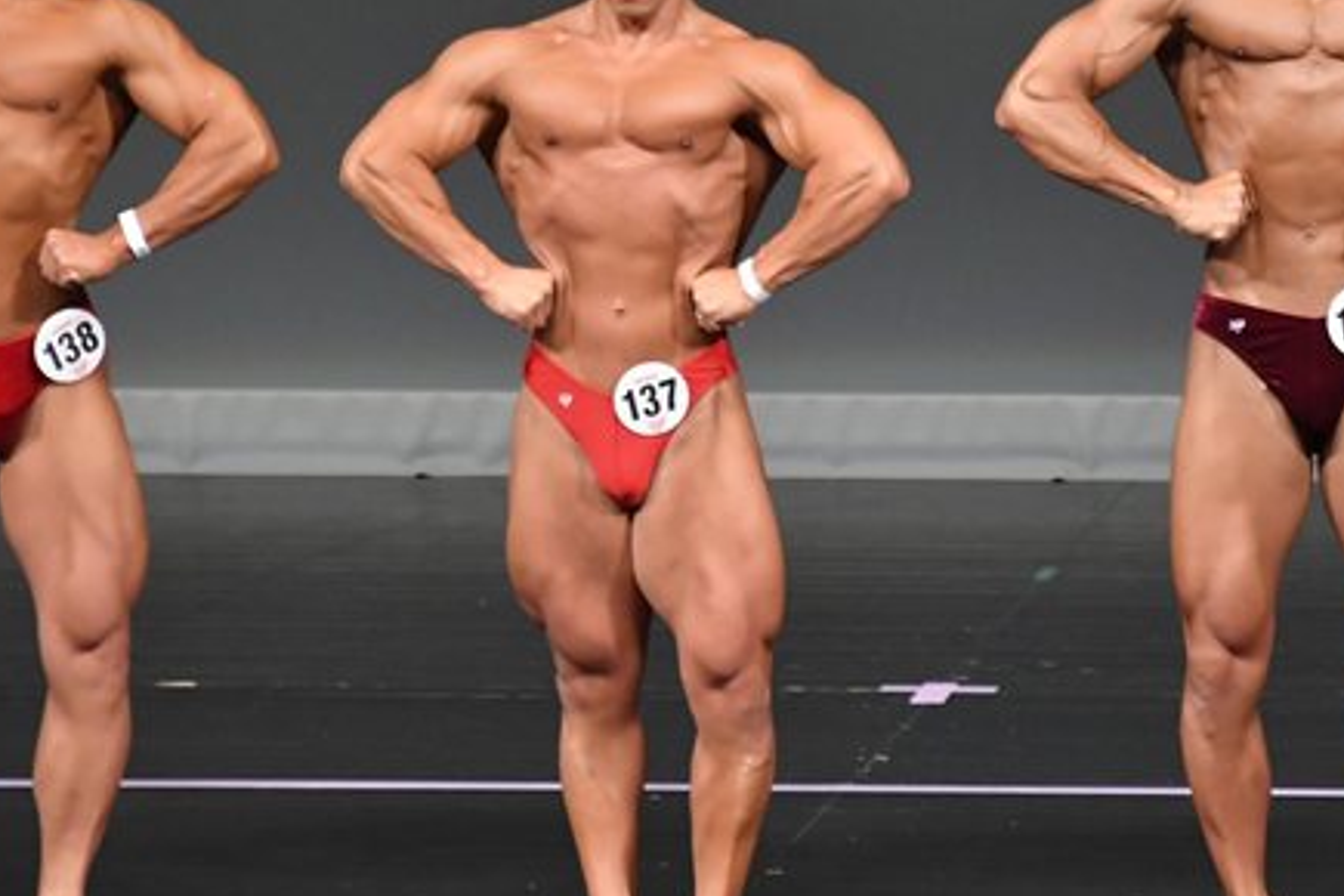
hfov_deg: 3.4
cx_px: 1105
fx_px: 22921
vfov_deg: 2.2
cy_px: 374
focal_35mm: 614
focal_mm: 230
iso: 4000
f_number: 5.6
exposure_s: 1/400
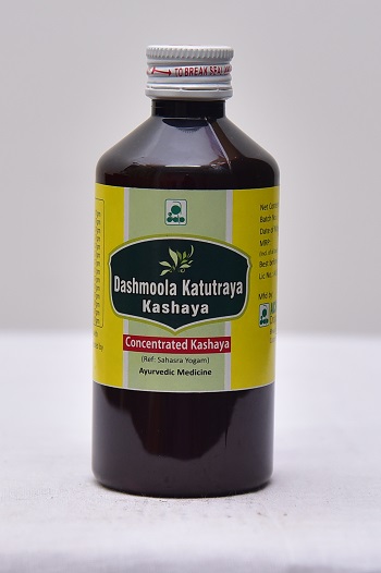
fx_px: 1240
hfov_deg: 17.5
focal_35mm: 78
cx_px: 190
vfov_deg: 26.0
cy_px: 286
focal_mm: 78
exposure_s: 1/160
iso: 1250
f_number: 4
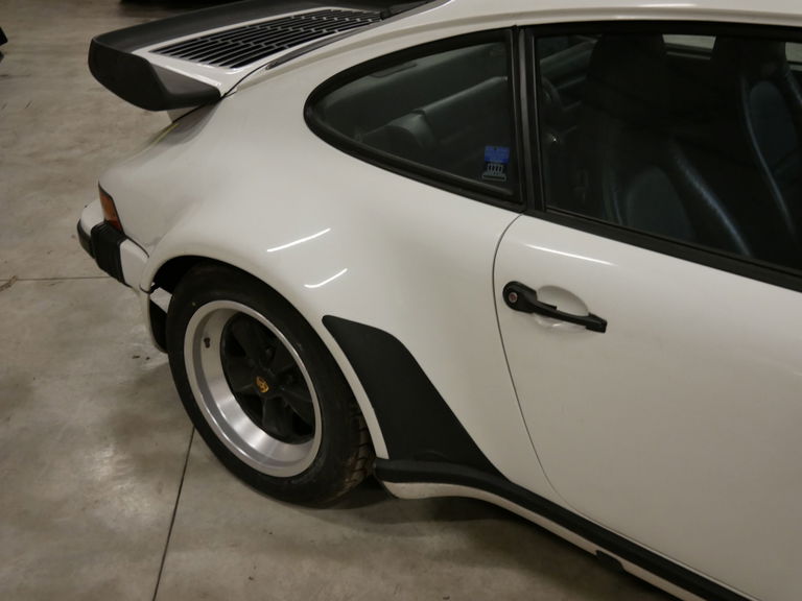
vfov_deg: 36.0
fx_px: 927
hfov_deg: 46.8
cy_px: 300
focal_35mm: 40
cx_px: 401
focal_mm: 20
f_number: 4.1
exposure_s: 1/60
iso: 1000
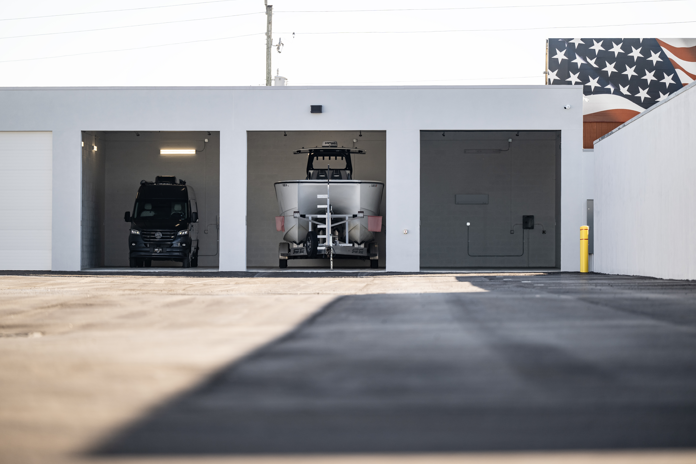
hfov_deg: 10.2
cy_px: 232
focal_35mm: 201
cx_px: 347
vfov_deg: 6.8
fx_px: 3886
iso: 200
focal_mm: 200
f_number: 2.8
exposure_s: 1/320
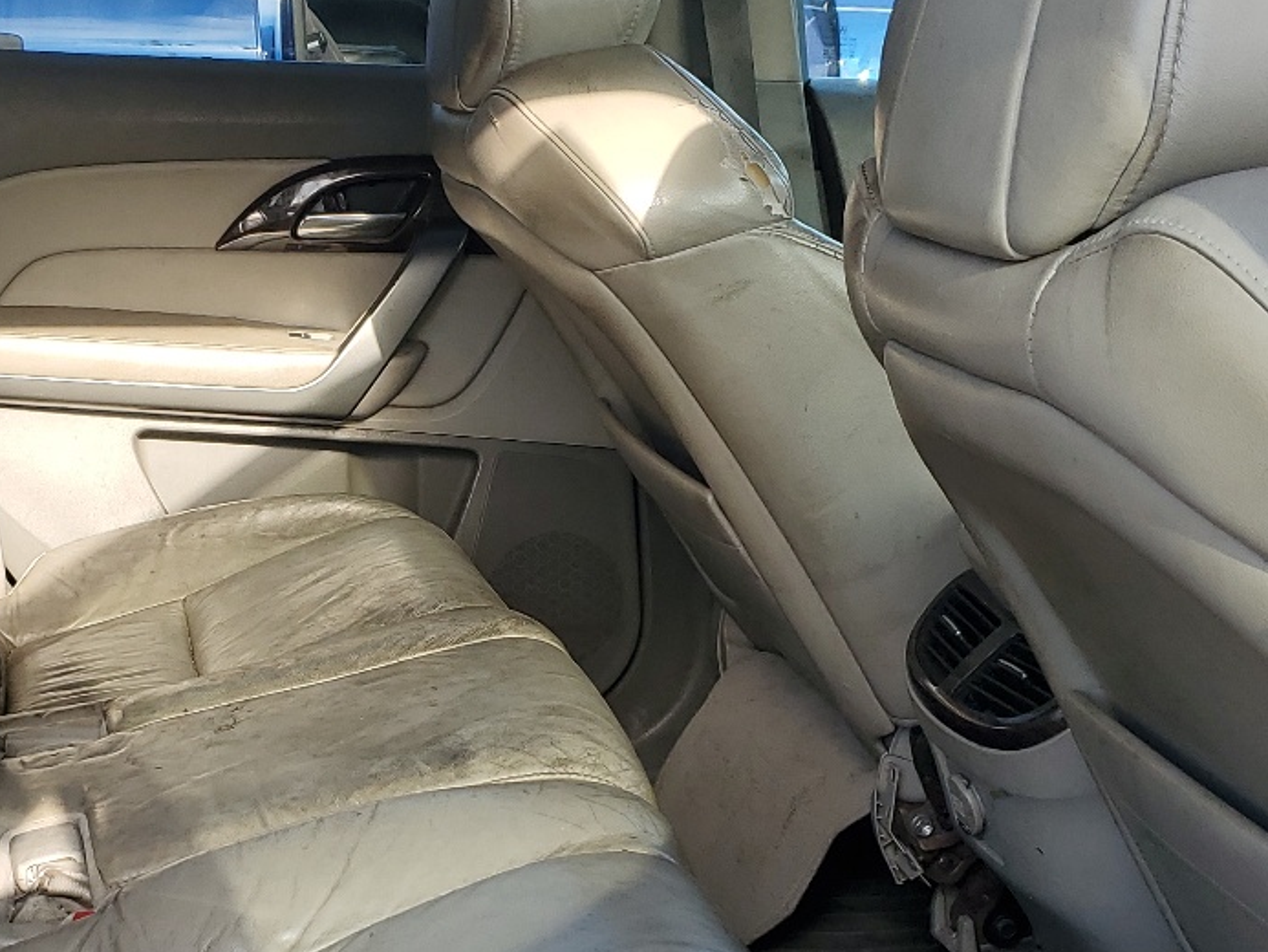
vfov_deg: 24.2
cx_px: 273
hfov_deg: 31.4
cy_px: 681
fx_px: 2198
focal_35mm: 60
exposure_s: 1/500
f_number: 1.5
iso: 50
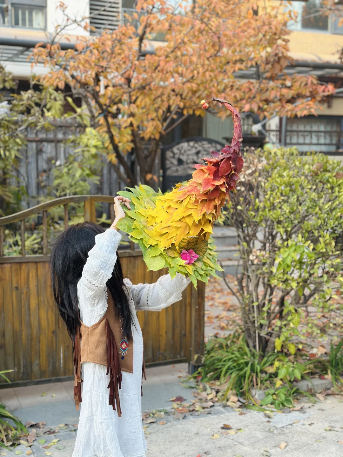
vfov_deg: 39.7
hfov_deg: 30.3
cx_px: 172
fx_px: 634
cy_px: 228
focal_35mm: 48
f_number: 1.78
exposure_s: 1/121
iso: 100
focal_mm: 6.86
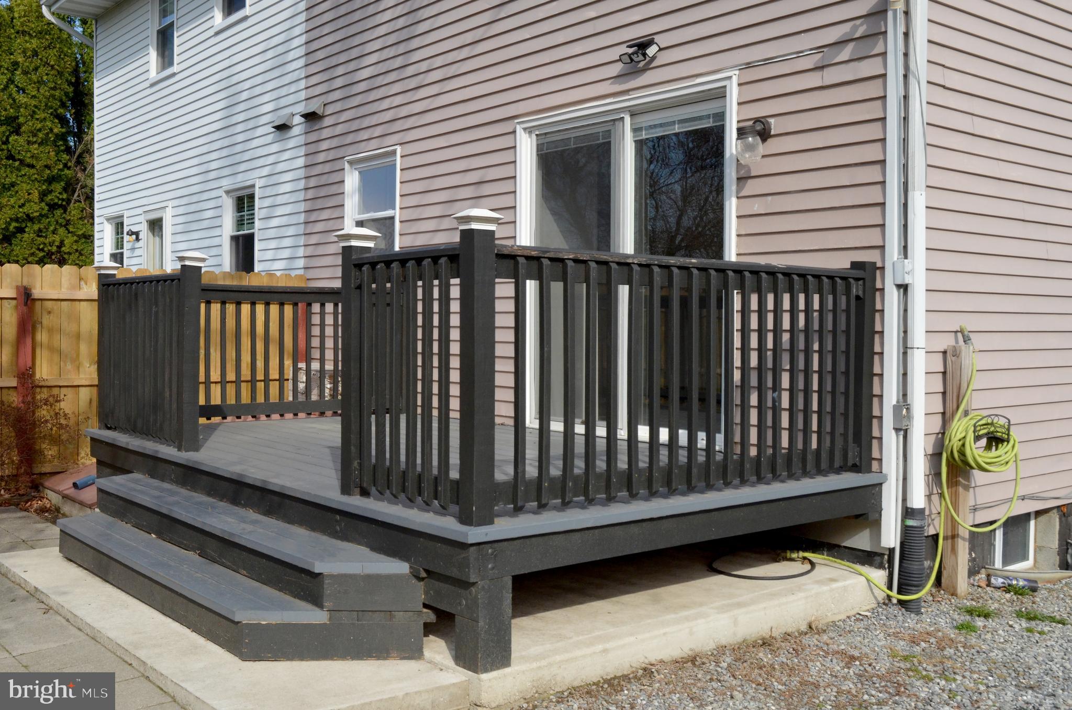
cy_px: 355
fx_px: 1070
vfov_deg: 36.7
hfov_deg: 53.2
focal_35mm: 36
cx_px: 536
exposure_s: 1/640
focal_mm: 24
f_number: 13
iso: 800
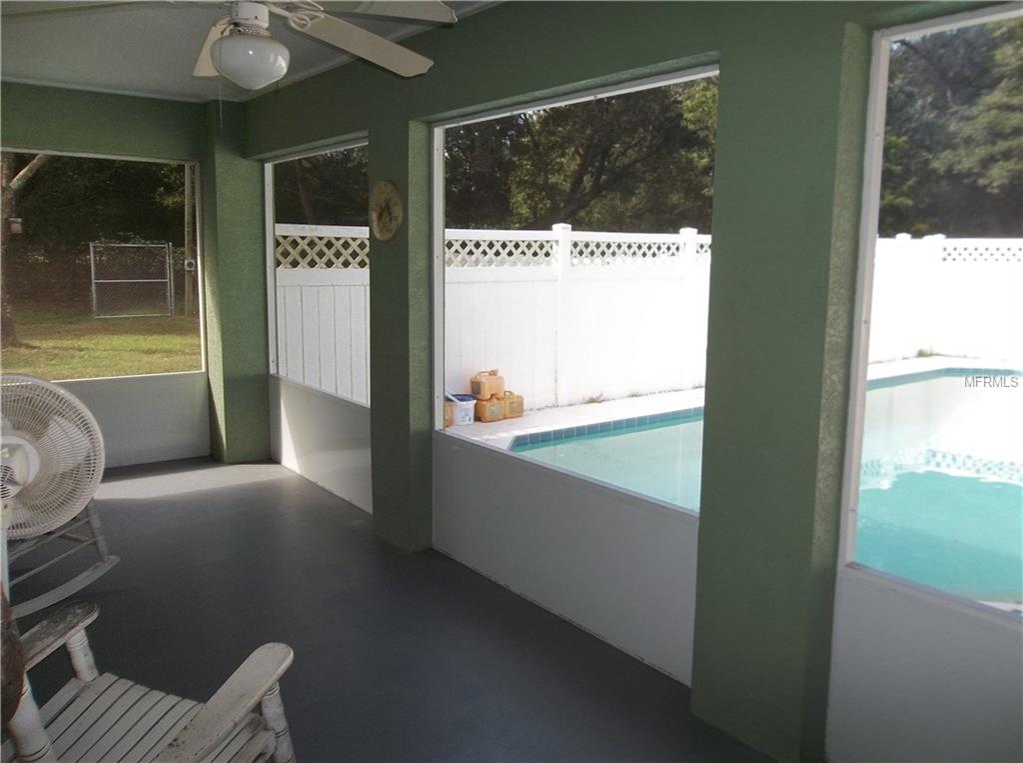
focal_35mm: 27
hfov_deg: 65.4
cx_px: 512
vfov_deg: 51.2
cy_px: 382
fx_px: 796
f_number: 3.5
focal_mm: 4.9
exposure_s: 1/80
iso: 80
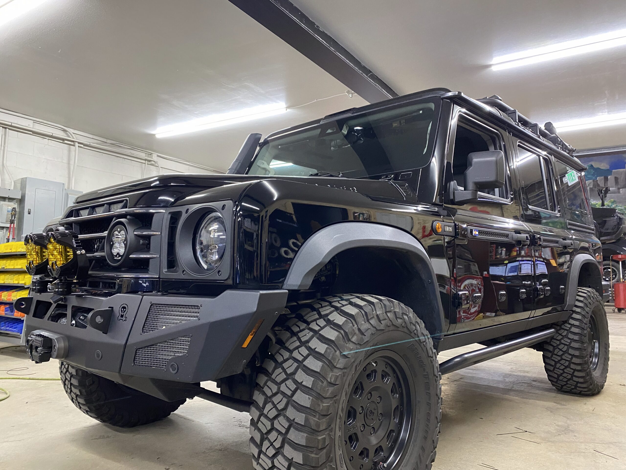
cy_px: 235
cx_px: 313
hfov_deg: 67.3
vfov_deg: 53.1
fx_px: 470
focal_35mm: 26
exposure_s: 1/60
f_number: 1.8
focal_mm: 4.25
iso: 320
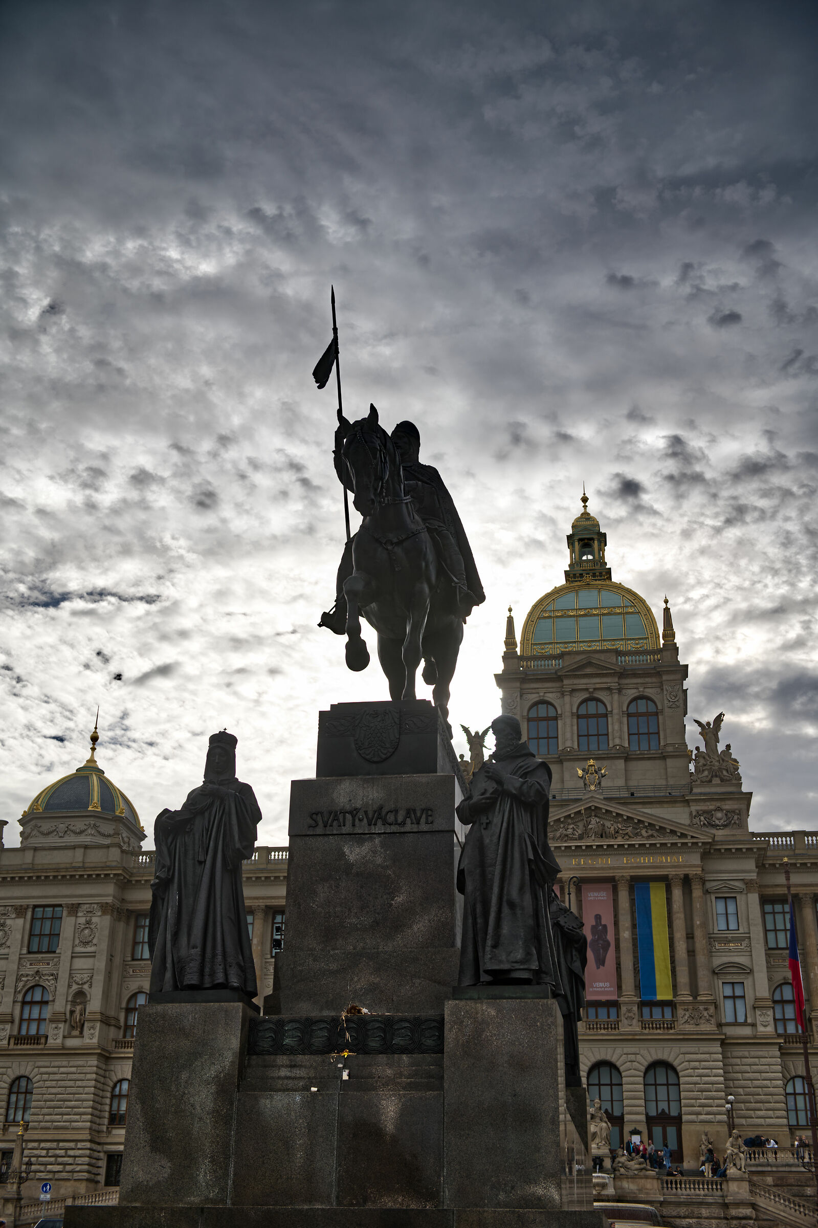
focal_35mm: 40
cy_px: 614
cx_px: 409
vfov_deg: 48.5
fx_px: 1364
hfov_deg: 33.4
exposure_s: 1/1250
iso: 100
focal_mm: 40
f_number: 4.5
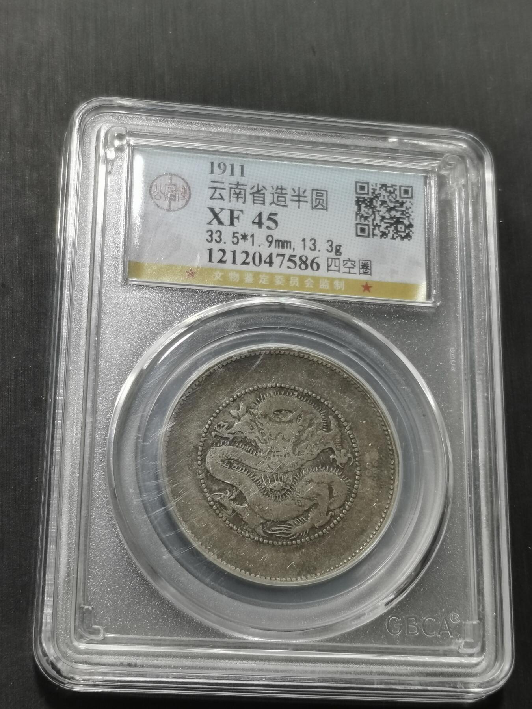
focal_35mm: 71
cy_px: 354
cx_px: 266
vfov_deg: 27.4
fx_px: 1455
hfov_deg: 20.7
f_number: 1.8
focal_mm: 5.58
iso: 64
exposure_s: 1/100
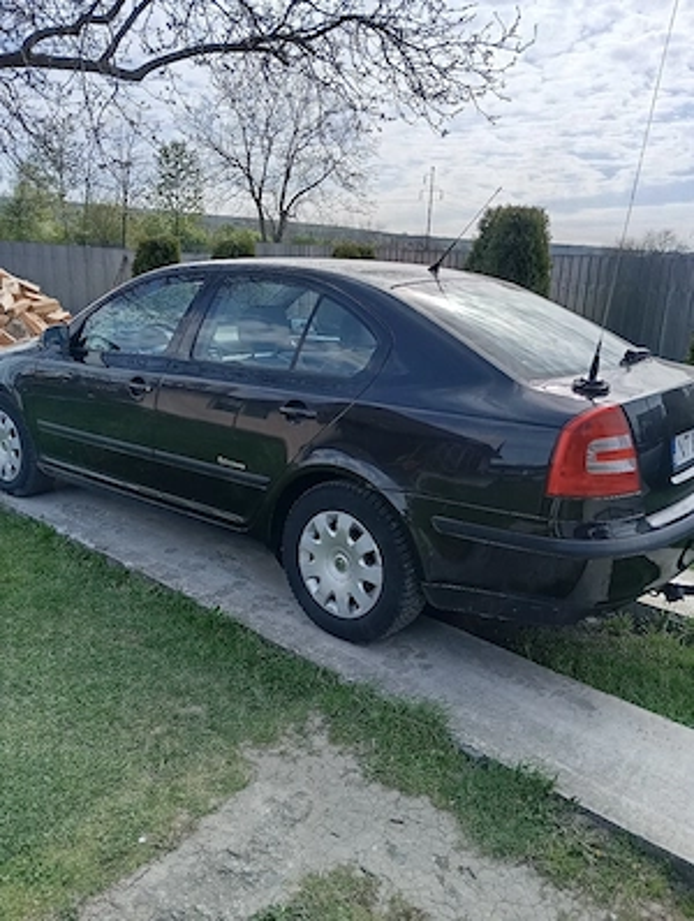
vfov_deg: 63.4
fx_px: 746
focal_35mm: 28
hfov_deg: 49.9
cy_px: 460
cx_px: 347
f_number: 1.8
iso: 108
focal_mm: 4.22
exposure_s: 1/323
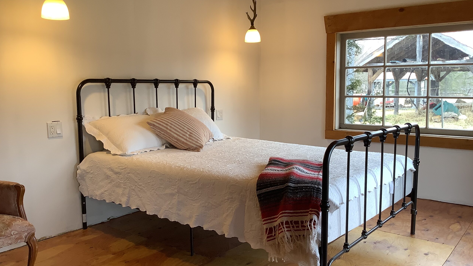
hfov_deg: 58.0
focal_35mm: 34
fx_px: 426
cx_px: 237
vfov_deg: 34.6
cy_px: 138
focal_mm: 3.3
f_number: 2.4
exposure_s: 1/60
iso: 64
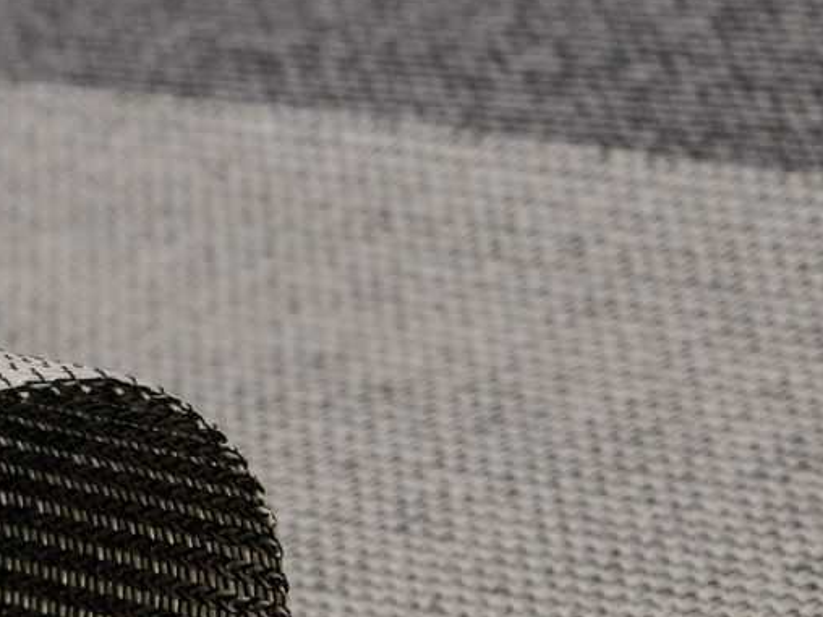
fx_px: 10614
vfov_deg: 3.3
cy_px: 615
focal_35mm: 446
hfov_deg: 4.4
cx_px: -203
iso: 200
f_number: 16
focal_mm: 105
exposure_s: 1/60
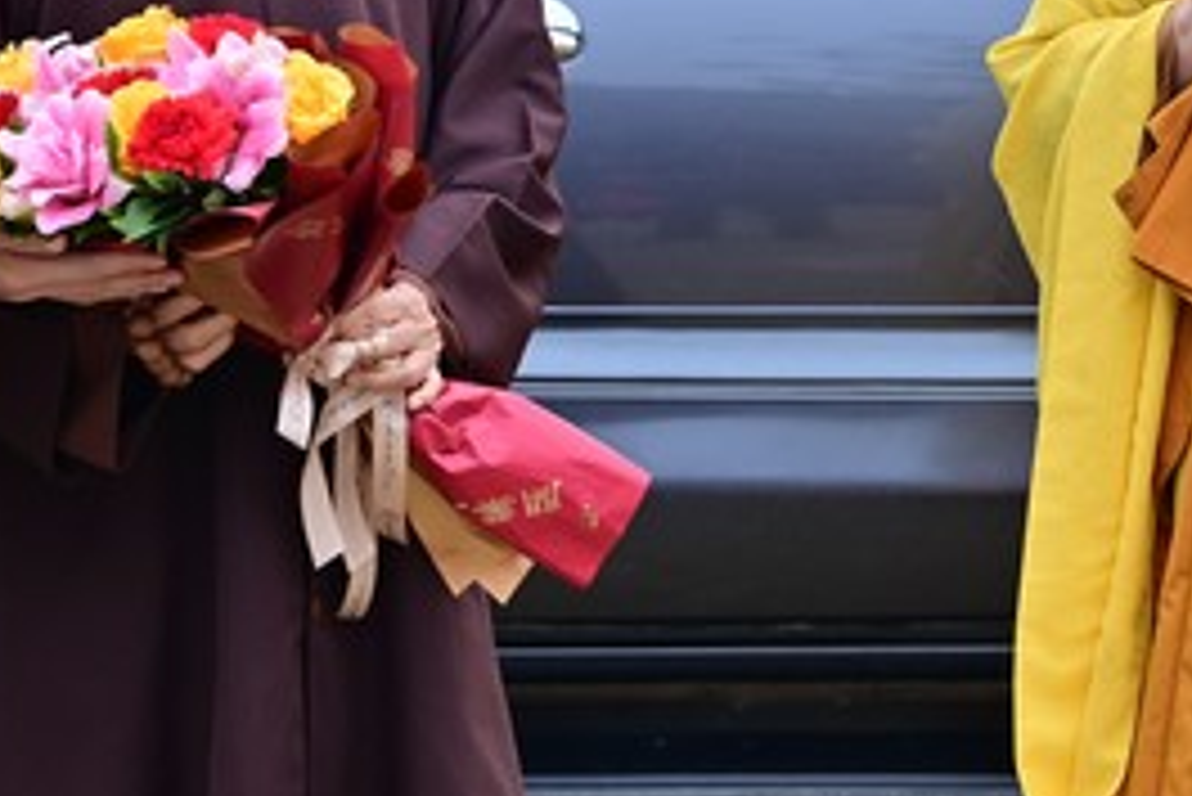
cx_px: 261
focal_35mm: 240
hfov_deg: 8.6
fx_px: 7951
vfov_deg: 5.7
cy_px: 144
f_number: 6.3
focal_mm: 98
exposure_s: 1/200
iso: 100
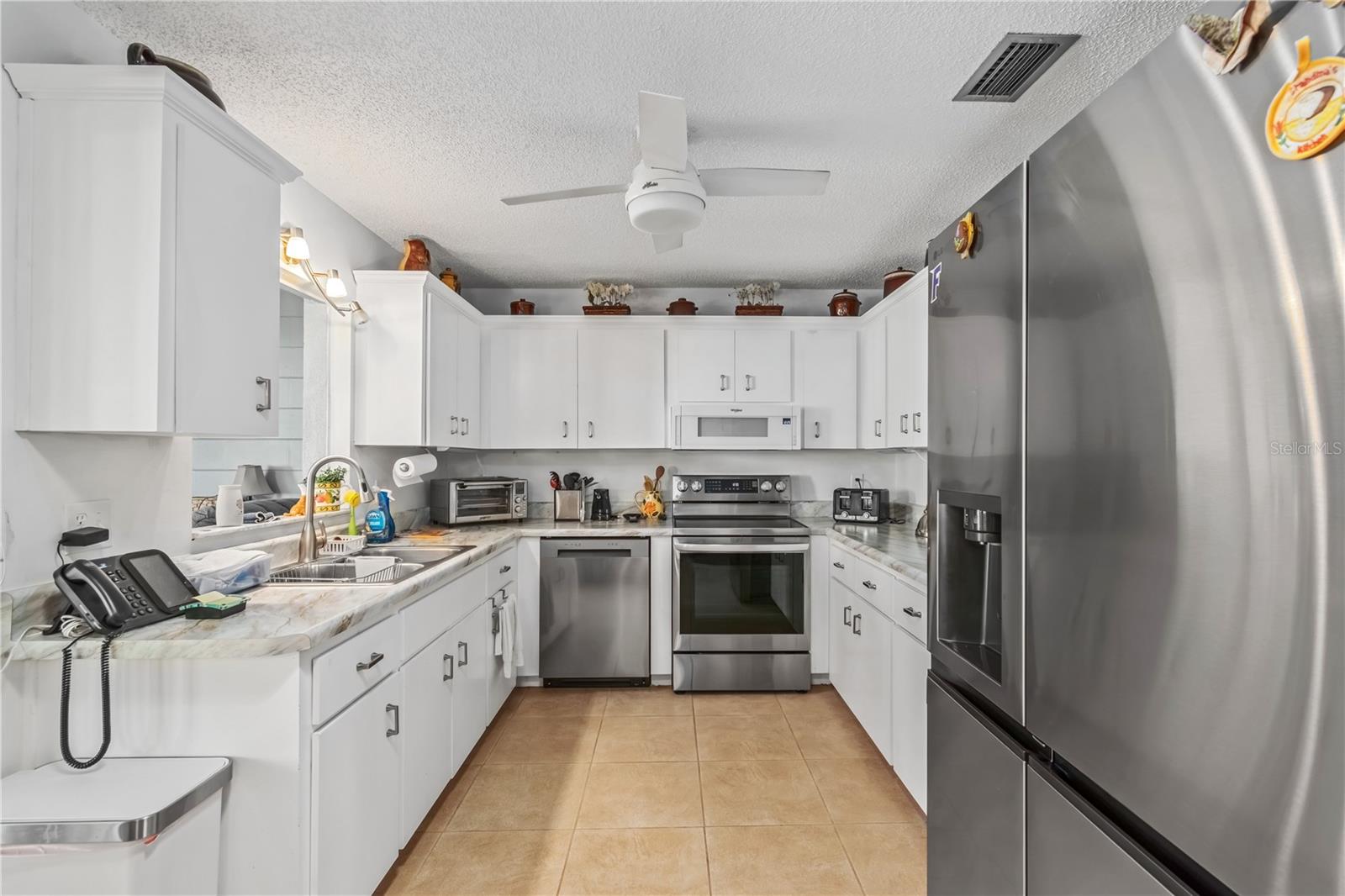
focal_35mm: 15
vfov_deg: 77.3
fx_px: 560
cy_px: 448
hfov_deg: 100.4
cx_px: 672
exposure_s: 1/1.25
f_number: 9
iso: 250
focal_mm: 10
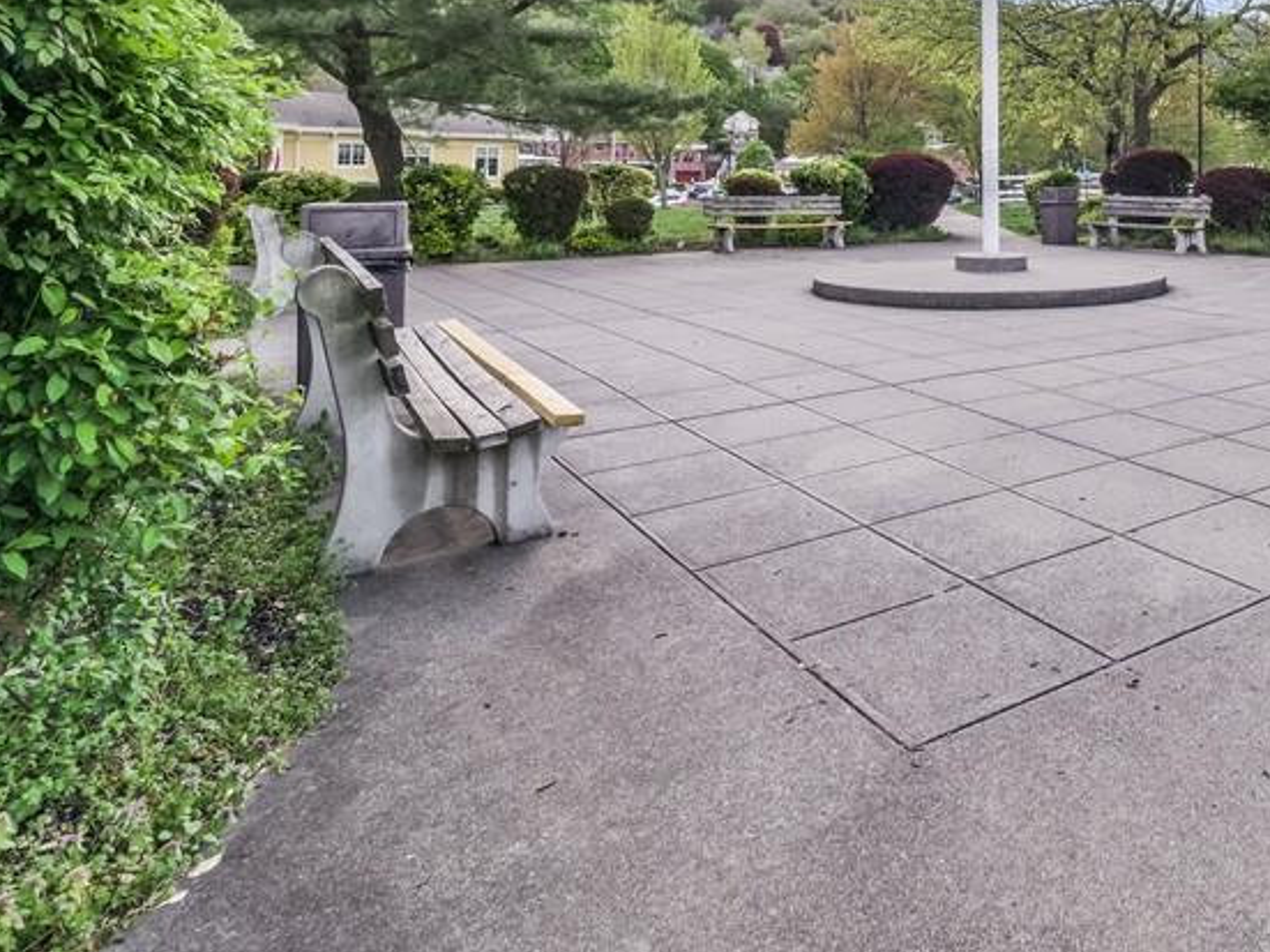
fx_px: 954
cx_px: 1020
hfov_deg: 61.6
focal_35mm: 26
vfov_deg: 48.7
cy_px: 139
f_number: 8
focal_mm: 7
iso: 400
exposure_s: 1/25
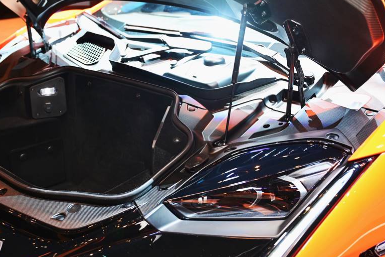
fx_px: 513
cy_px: 151
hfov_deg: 41.0
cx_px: 157
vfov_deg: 28.0
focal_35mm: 48
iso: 1600
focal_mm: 36
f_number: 3.5
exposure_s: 1/100
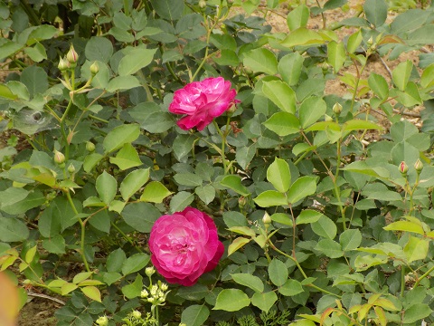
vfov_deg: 8.8
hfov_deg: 11.8
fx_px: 2106
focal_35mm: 168
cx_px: 217
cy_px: 163
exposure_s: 1/50
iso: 80
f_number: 5.3
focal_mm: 29.9
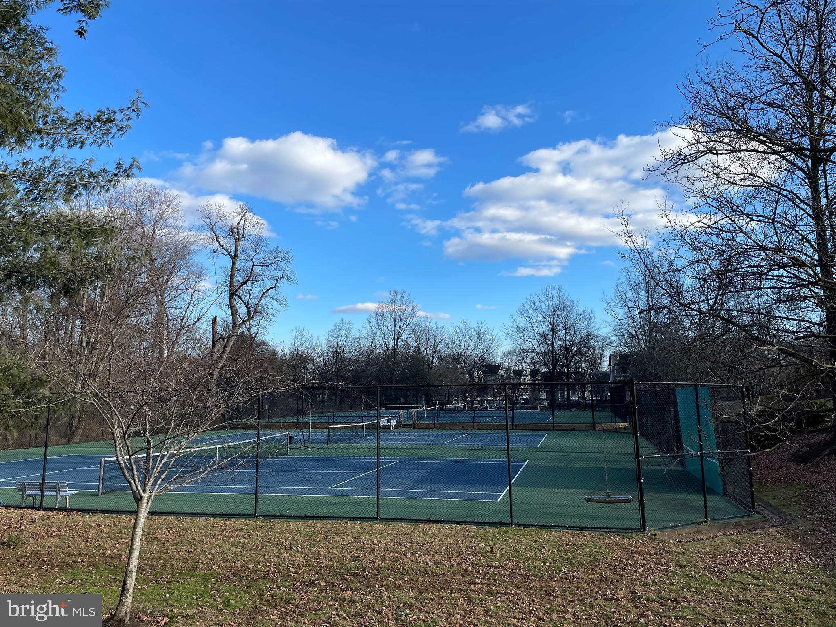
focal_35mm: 26
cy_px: 314
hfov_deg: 67.3
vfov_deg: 53.1
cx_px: 418
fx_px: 628
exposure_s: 1/3509
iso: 50
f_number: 1.6
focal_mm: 4.2
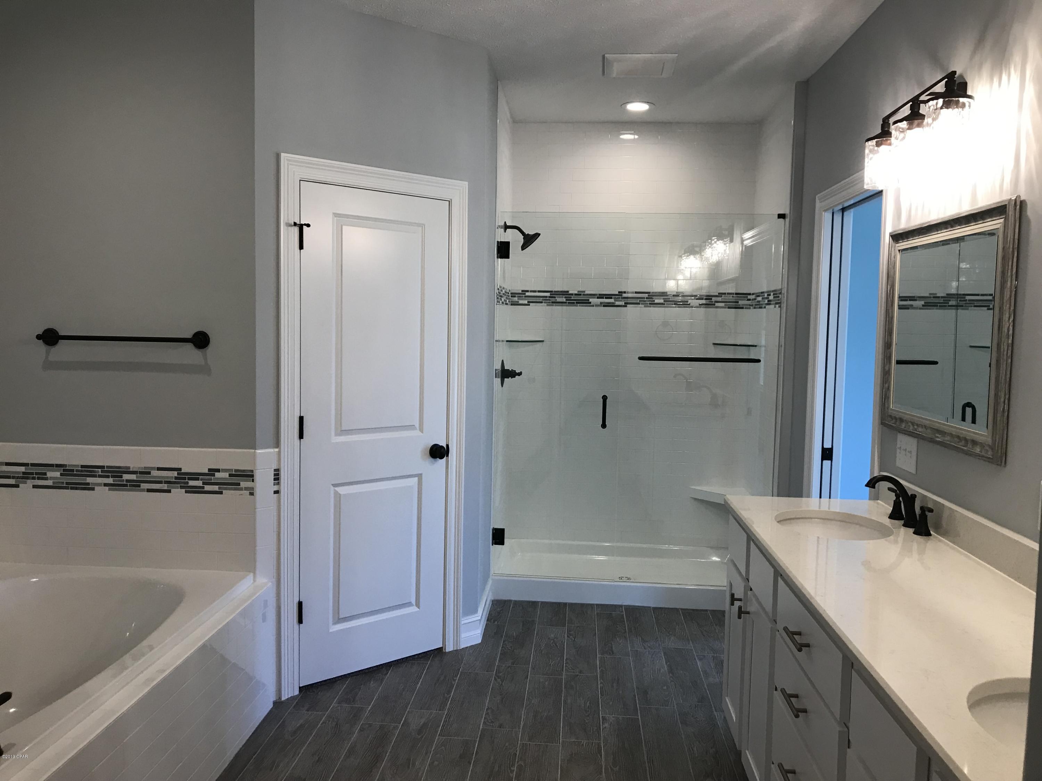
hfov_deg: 63.4
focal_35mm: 28
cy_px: 390
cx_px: 521
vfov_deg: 49.7
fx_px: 843
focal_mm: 3.99
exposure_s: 1/40
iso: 20
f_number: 1.8
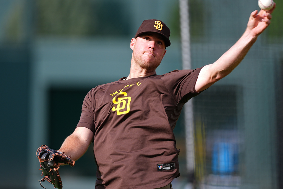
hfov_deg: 2.3
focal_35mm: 900
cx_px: 142
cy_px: 94
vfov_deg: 1.5
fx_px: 7079
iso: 200
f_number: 4
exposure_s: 1/1000
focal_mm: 600
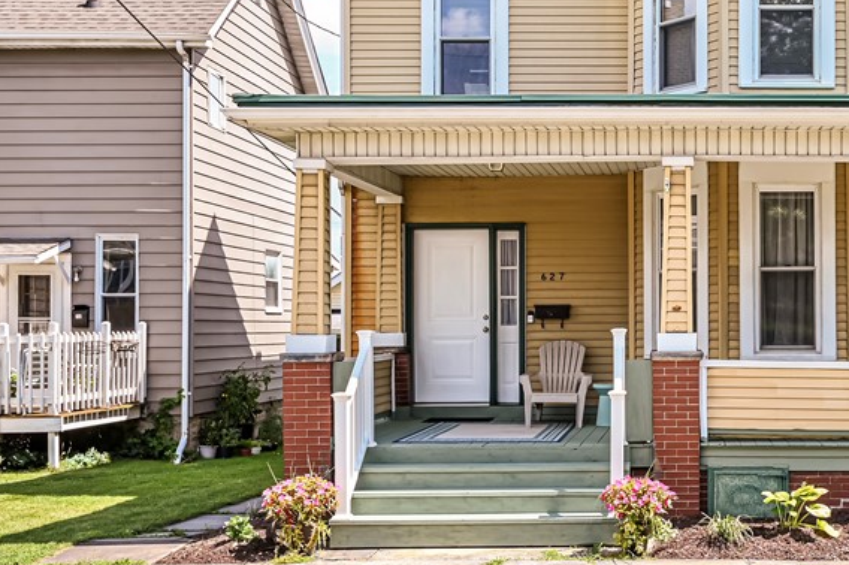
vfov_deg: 29.4
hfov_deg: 42.0
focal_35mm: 45
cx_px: 664
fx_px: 1060
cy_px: 141
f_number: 8
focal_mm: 23.5
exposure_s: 1/125
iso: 125
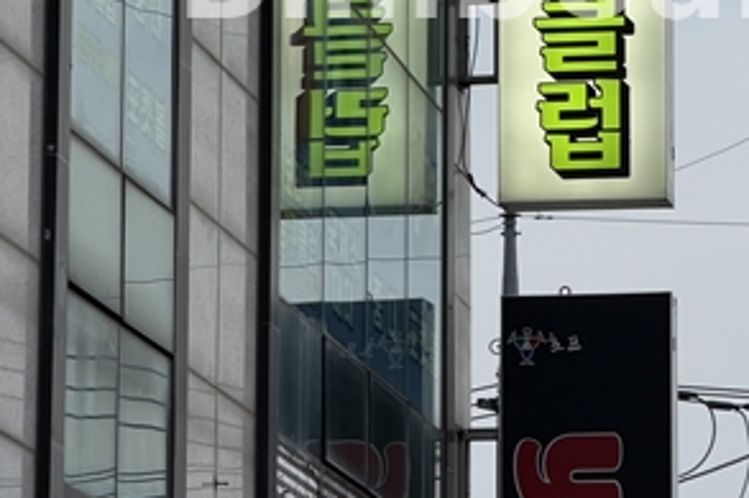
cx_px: 544
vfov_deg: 5.3
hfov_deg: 8.0
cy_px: -36
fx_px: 5323
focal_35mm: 256
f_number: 2.8
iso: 80
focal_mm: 16.89
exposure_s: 1/121
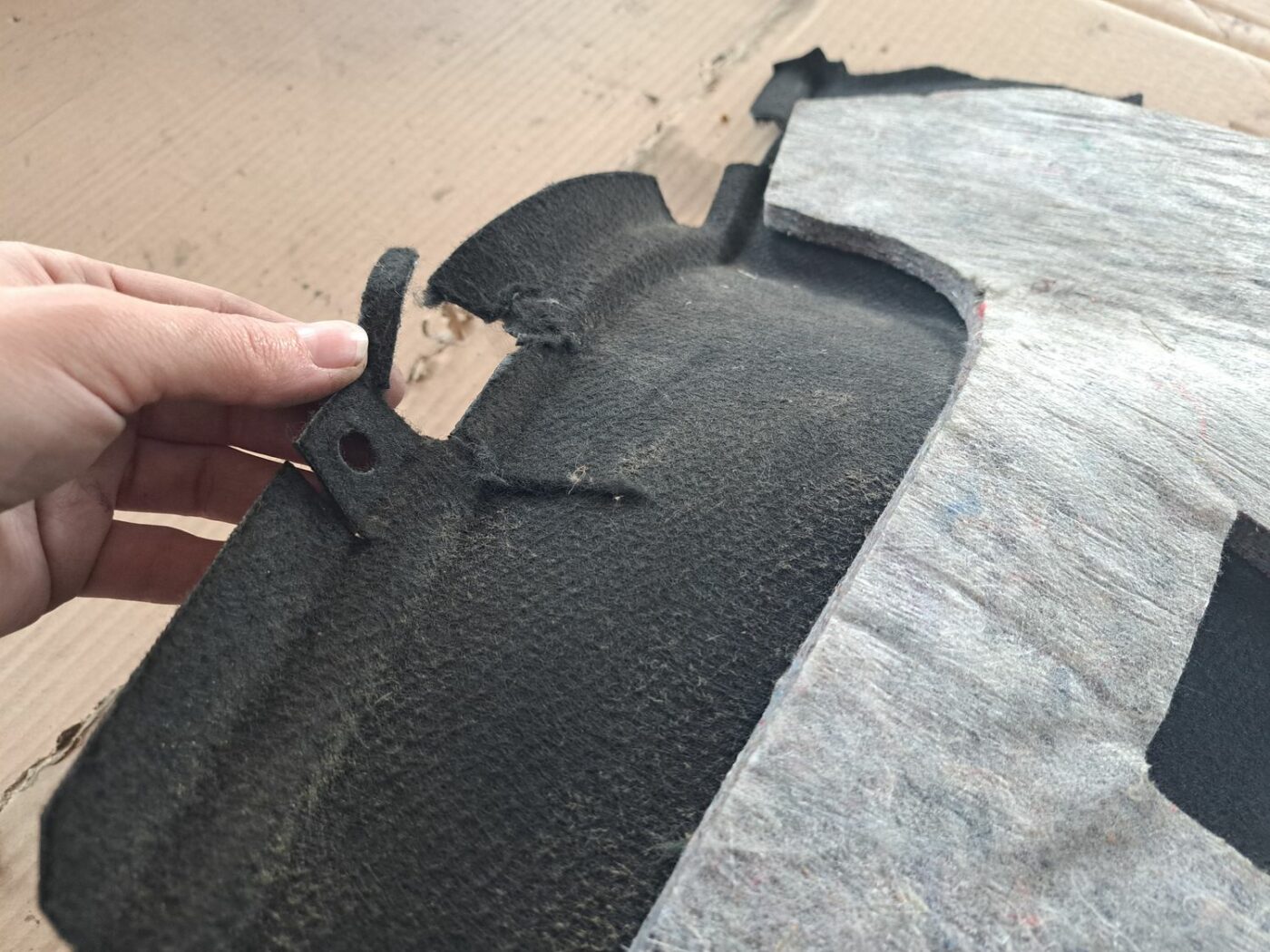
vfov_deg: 56.8
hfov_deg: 71.6
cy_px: 476
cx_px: 635
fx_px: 881
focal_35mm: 24
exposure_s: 1/50
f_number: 1.8
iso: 250
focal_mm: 5.23
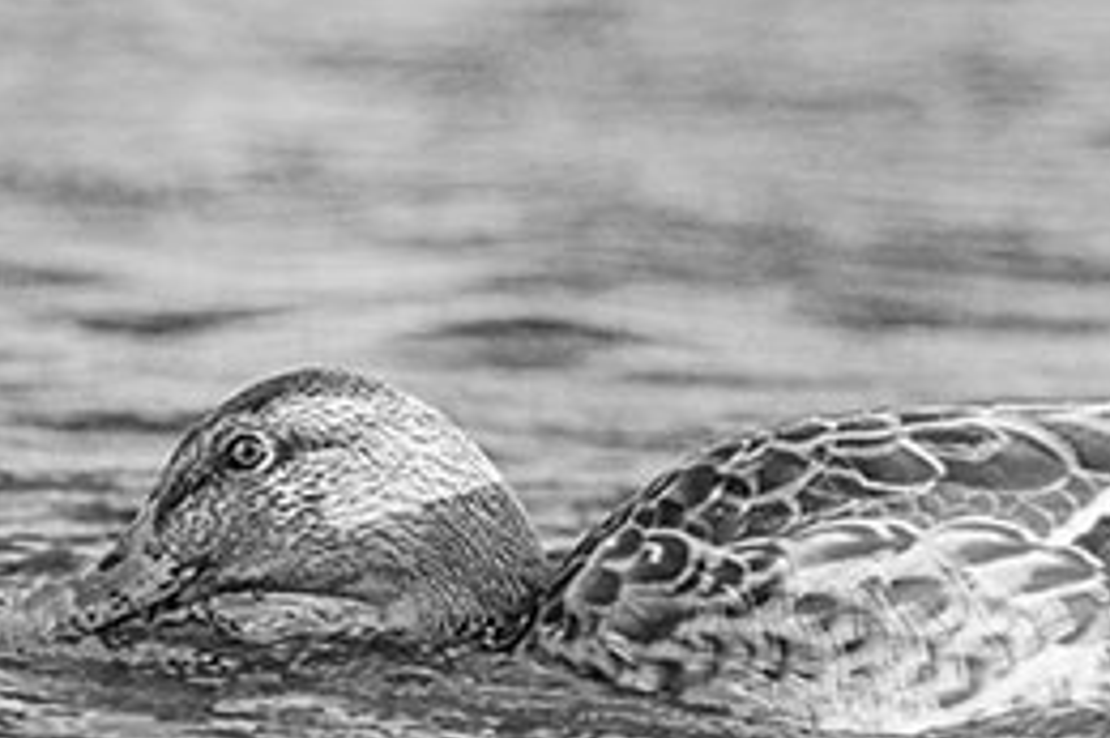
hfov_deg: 1.2
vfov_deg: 0.8
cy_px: 625
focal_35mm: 1730
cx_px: 879
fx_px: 53306
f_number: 12
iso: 1000
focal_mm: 900
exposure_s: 1/800
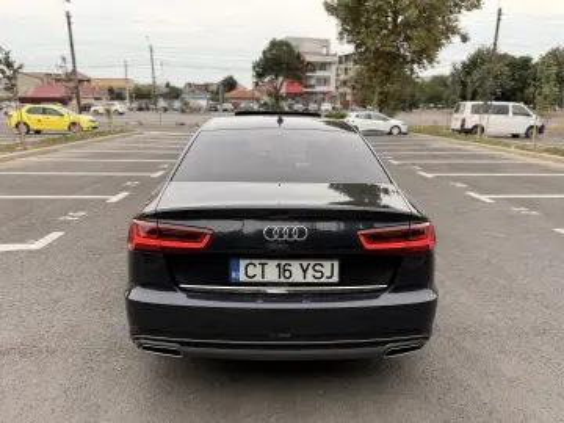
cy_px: 212
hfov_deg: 71.6
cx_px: 282
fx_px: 391
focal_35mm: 24
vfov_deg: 56.8
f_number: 1.78
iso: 100
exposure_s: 1/440
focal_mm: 6.76
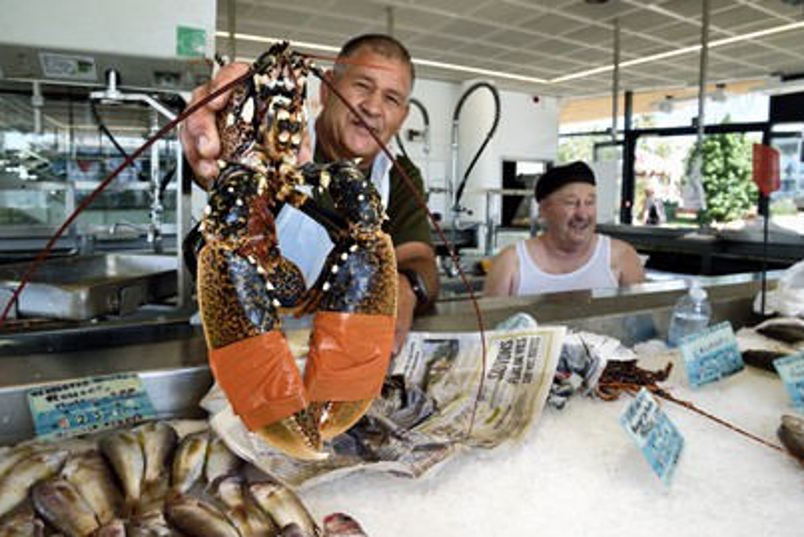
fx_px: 559
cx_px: 417
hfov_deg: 71.5
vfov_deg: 51.3
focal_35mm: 25
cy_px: 264
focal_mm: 24
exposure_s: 1/160
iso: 640
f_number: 13
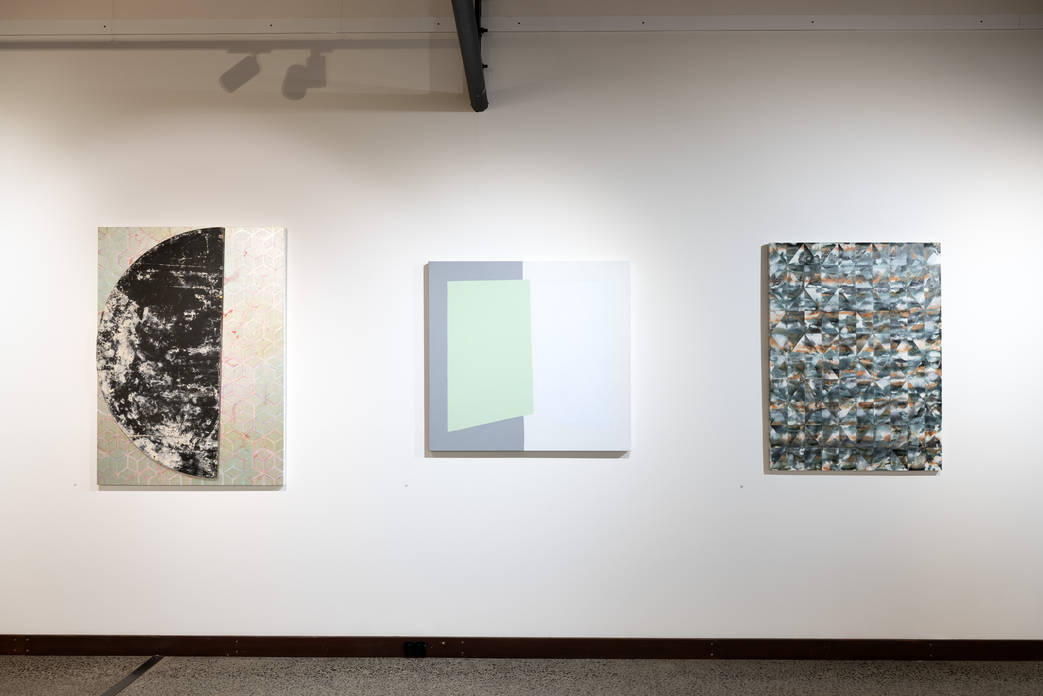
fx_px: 840
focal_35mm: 29
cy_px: 348
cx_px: 522
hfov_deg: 63.7
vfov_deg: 45.0
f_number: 8
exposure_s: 1/8
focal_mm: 29
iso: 400
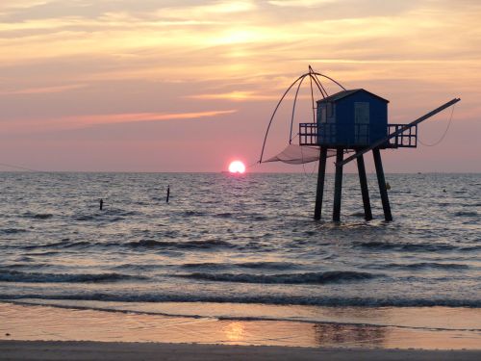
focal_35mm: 114
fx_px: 1584
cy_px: 180
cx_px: 240
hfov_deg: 17.3
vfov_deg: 13.0
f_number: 2.8
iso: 400
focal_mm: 20.5
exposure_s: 1/1000
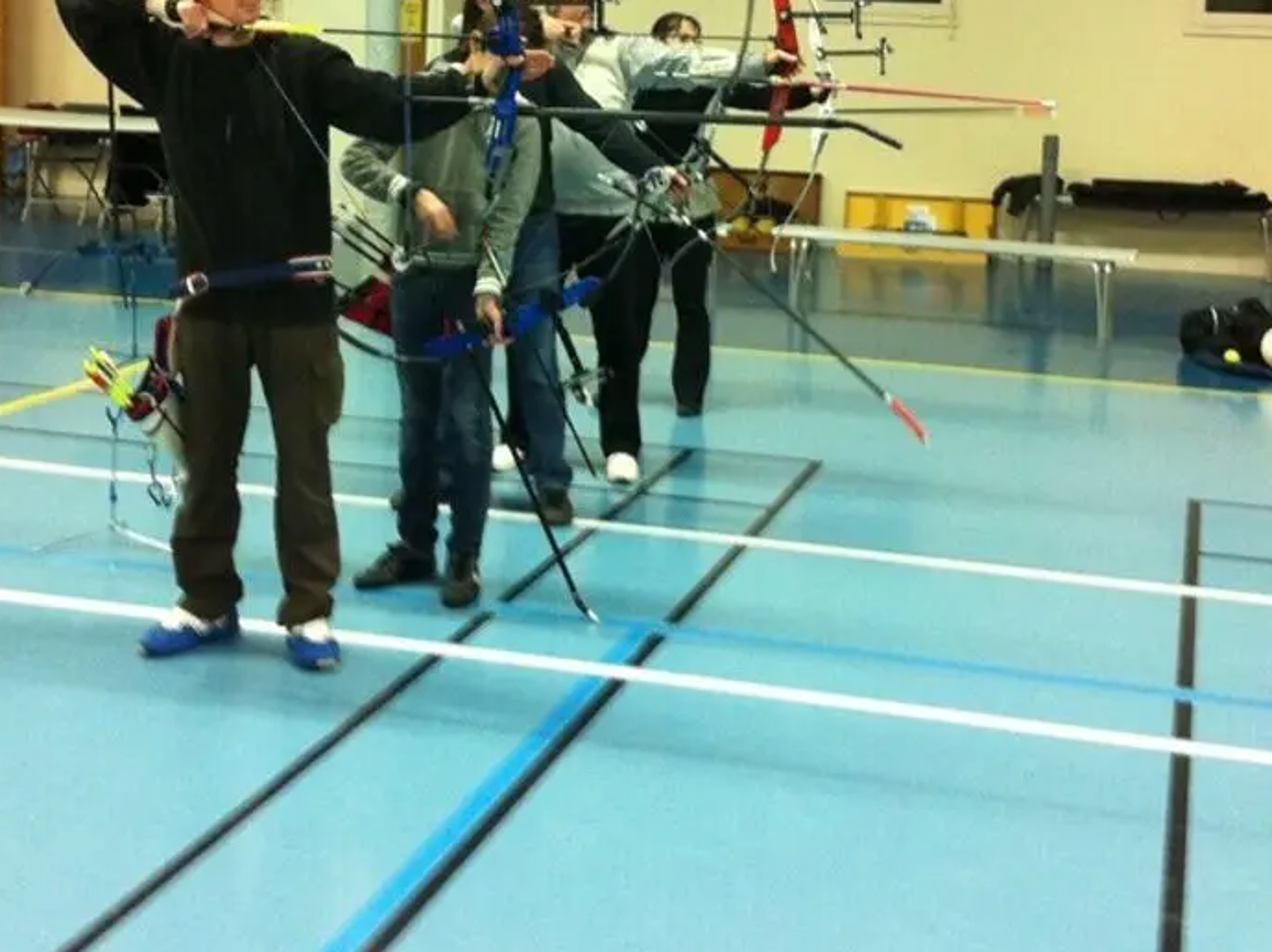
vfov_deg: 23.7
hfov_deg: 31.7
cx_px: 607
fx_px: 2240
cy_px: 212
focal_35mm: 61
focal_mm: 3.85
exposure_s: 1/15
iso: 160
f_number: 2.8
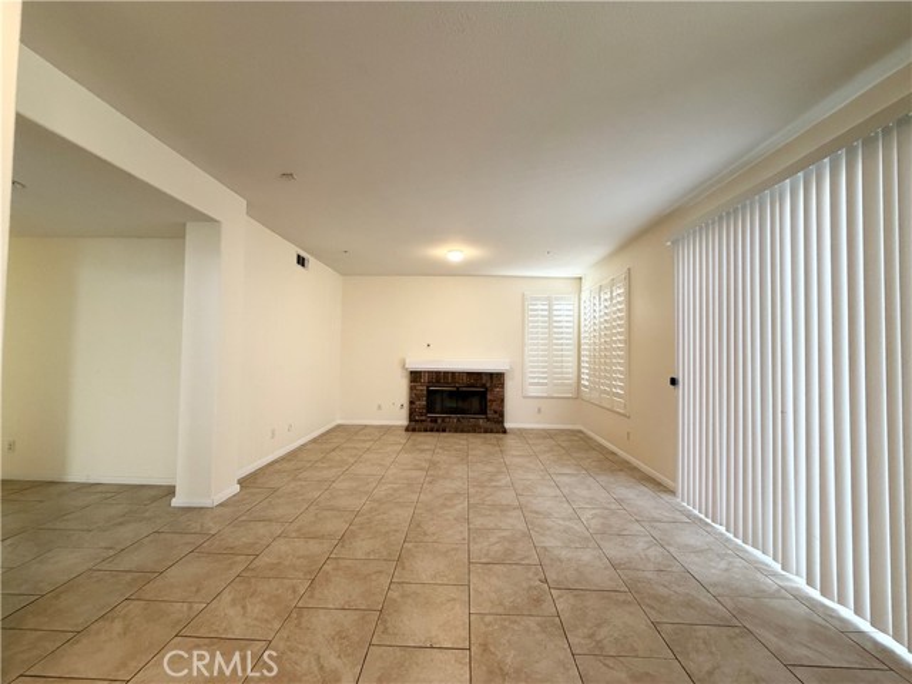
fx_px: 369
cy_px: 342
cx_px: 456
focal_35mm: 14
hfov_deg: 102.1
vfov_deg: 85.7
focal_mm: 2.22
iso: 250
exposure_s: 1/120
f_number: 2.2
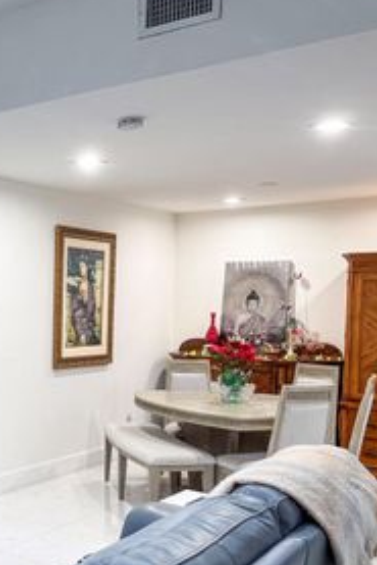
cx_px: -43
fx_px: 706
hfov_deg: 27.3
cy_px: 352
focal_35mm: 45
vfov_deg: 43.3
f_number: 1.8
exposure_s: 1/120
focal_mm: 6.76
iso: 160
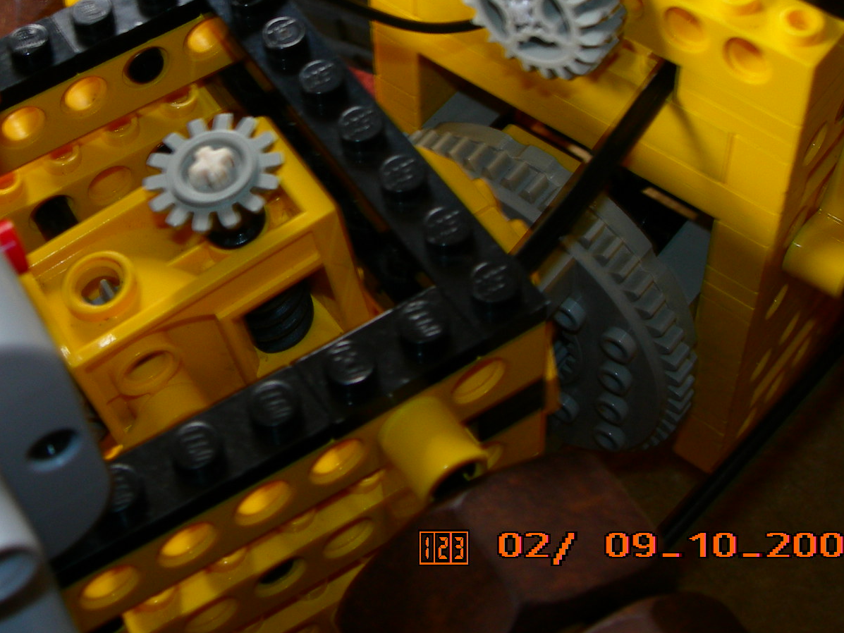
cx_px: 259
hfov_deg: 29.5
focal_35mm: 65
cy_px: 121
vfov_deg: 22.3
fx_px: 1585
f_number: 4.8
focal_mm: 7.8
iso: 50
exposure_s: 1/3
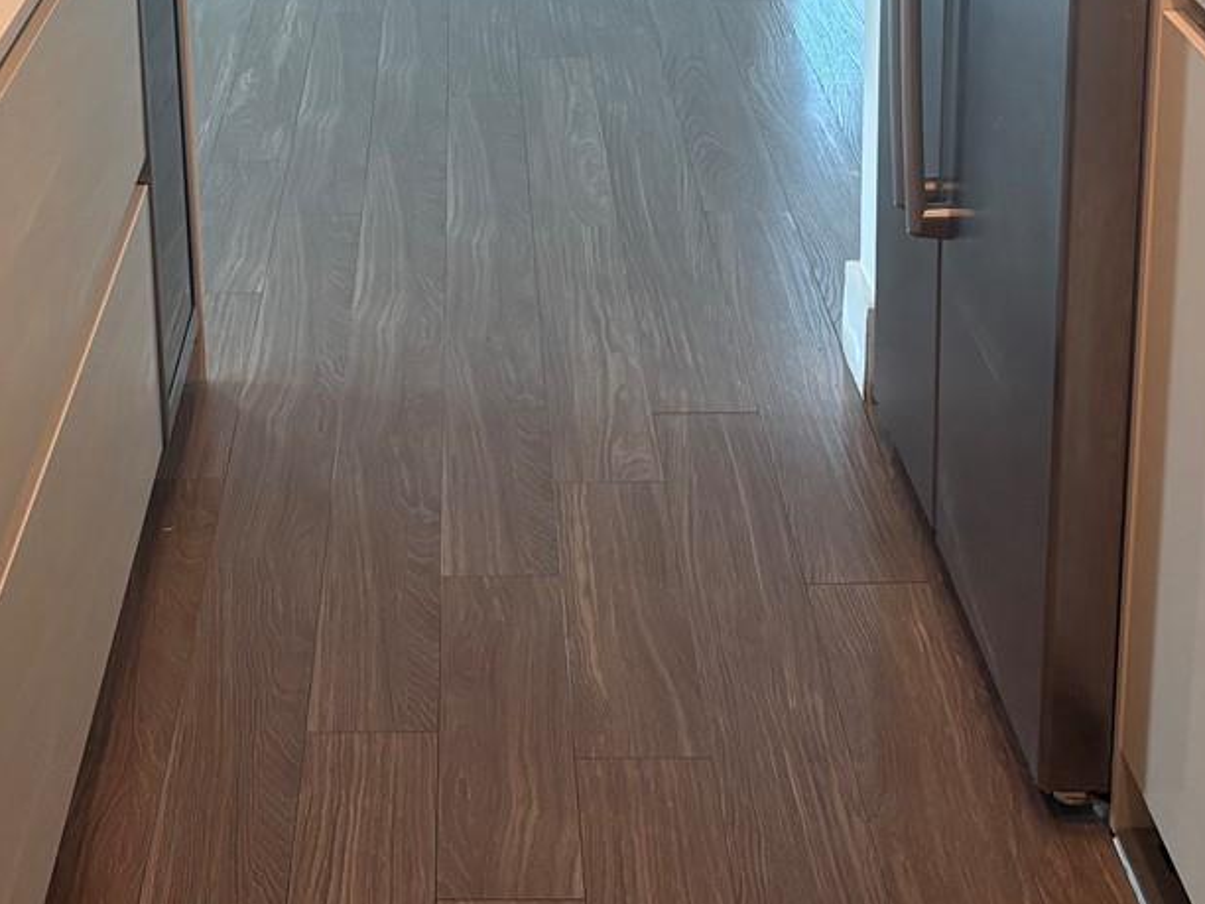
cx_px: 345
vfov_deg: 20.8
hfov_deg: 28.3
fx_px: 2367
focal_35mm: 68
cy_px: -41
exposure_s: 1/188
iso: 125
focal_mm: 5.96
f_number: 1.6
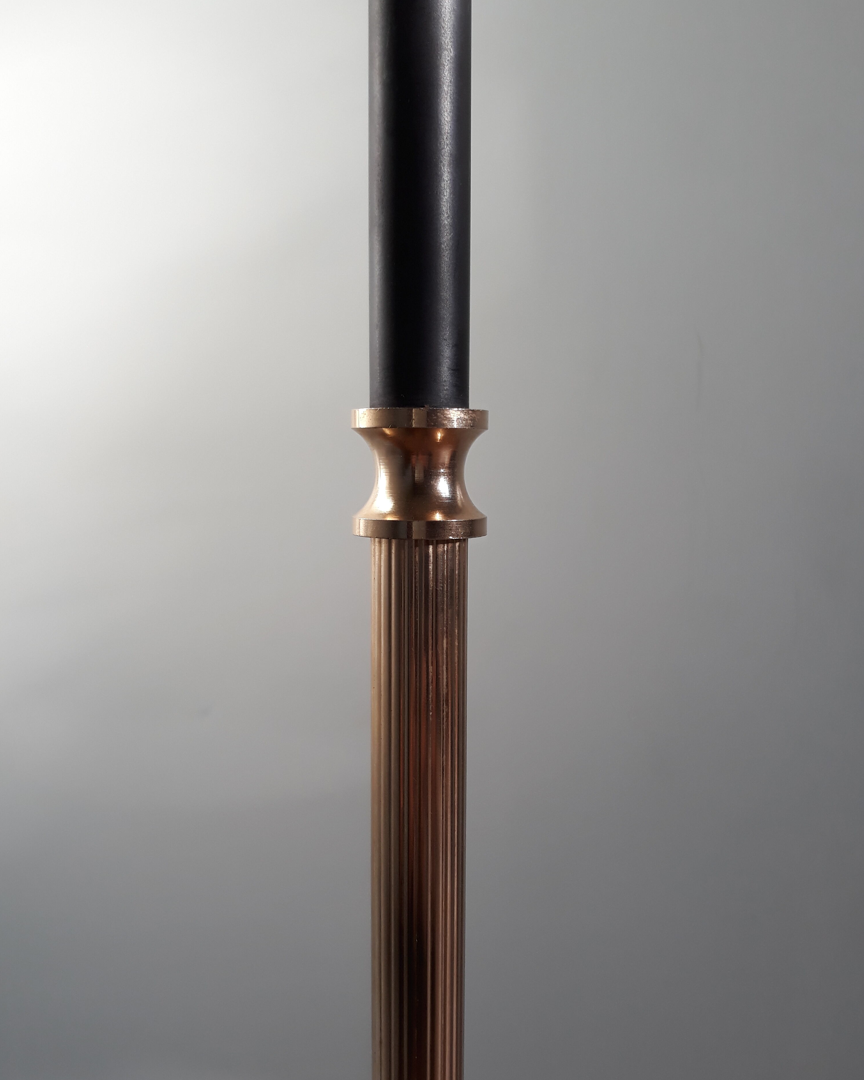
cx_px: 429
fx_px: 927
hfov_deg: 50.0
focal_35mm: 29
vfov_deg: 60.4
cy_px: 561
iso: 50
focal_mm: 3.71
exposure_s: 1/100
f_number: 1.7
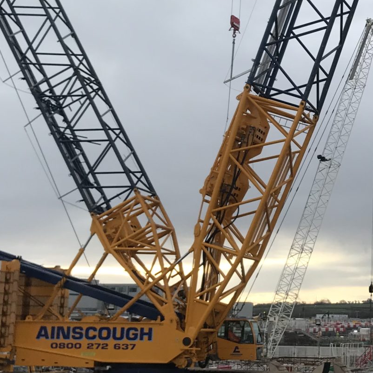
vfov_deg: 21.9
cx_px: 465
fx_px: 963
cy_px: 142
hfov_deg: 20.3
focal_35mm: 79
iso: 20
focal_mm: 3.99
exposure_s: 1/404
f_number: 1.8
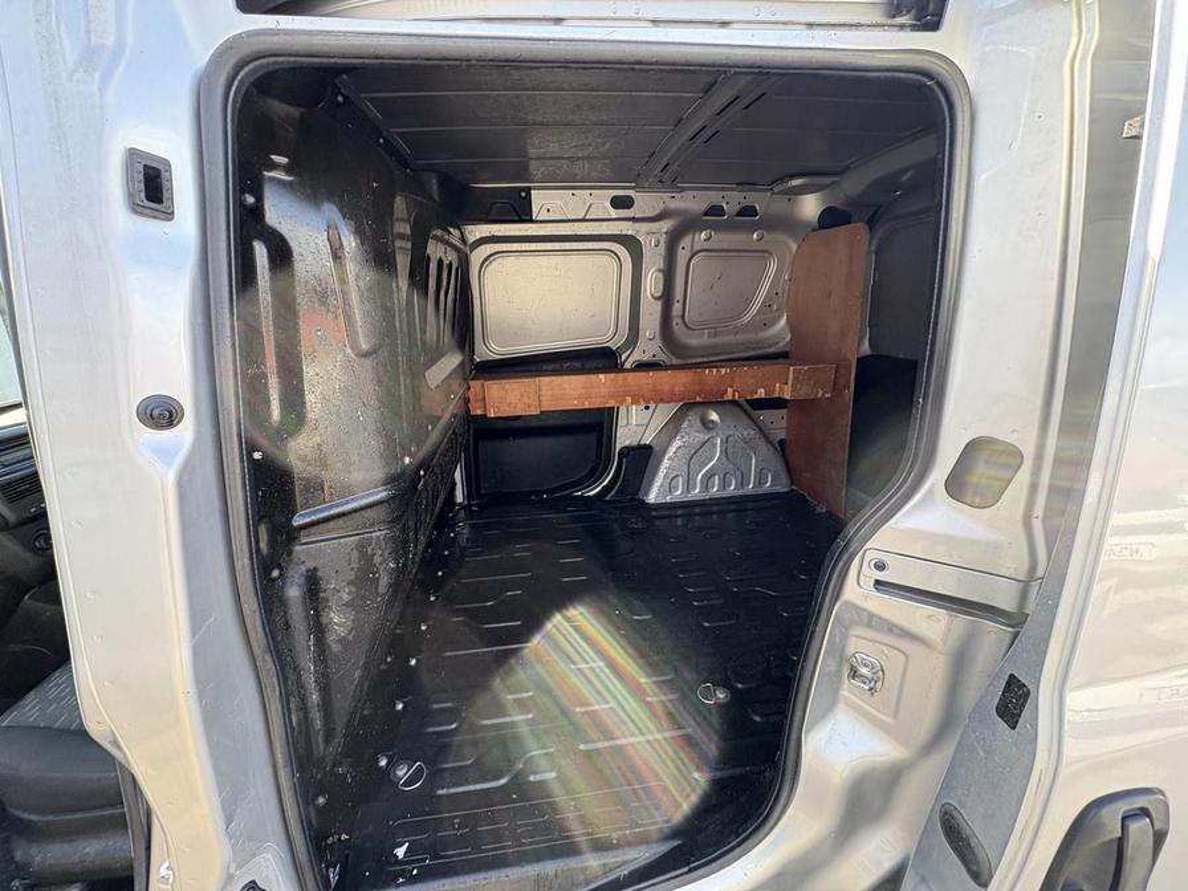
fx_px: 480
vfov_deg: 85.7
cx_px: 594
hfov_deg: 102.1
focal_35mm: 14
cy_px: 446
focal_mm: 2.22
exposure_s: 1/99
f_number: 2.2
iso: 160
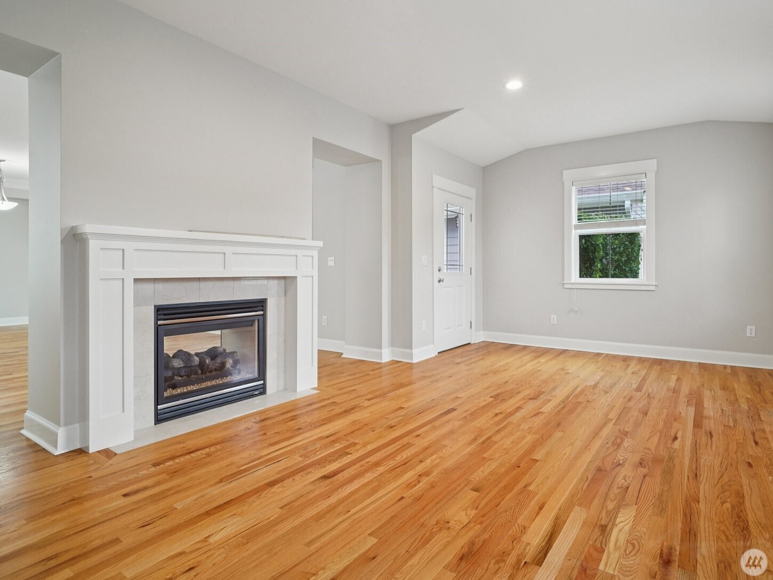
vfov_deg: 71.6
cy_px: 281
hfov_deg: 87.6
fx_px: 402
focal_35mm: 18
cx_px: 418
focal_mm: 16
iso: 1600
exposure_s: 1/20
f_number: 8
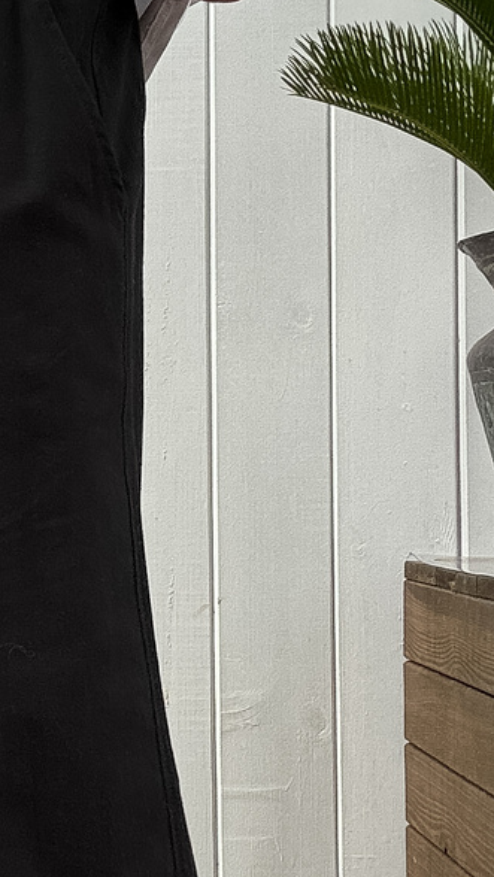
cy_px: 497
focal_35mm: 89
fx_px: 2071
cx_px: -119
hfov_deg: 13.2
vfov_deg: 23.9
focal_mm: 2.69
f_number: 1.9
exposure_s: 1/120
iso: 20
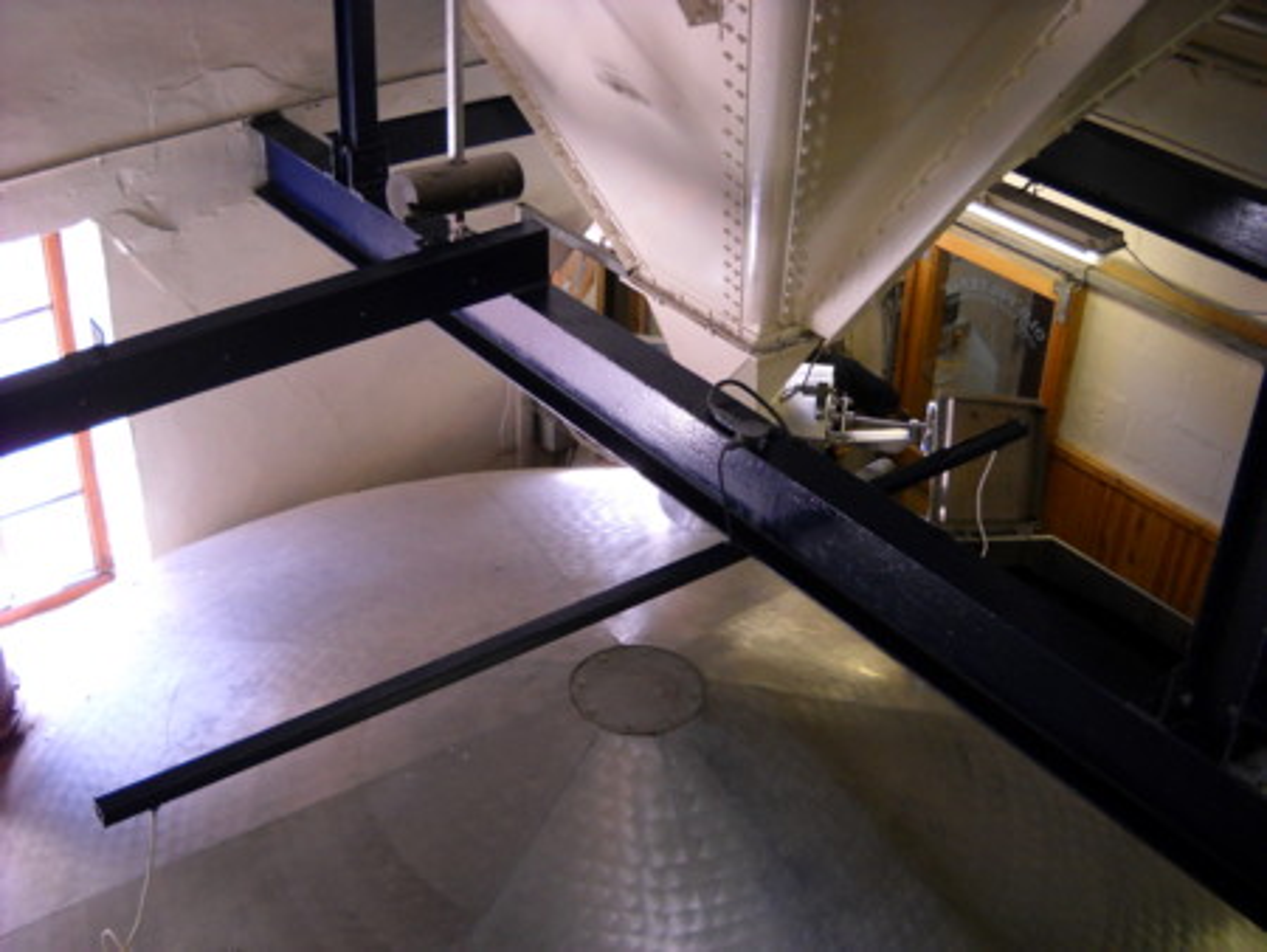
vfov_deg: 35.2
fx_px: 1501
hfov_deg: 45.8
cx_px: 634
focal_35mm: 41
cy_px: 476
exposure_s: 1/60
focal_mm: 6.72
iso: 237
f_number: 3.1
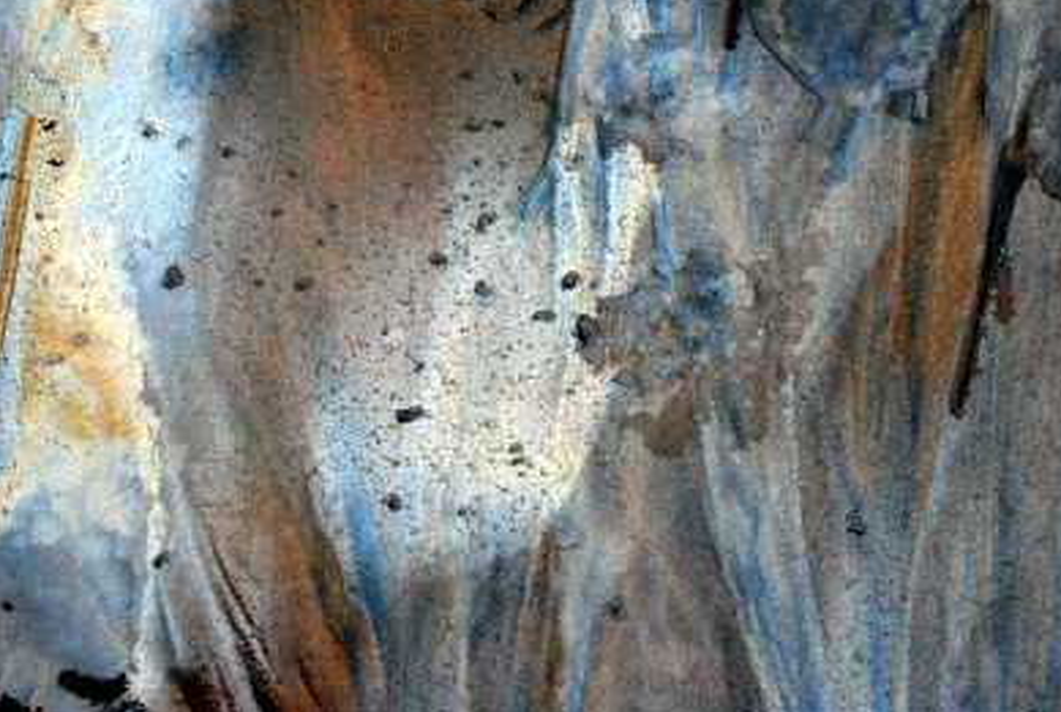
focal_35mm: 74
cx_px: 540
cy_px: 352
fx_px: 2185
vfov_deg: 18.5
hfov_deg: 27.3
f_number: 8
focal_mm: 48
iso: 400
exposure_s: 1/750
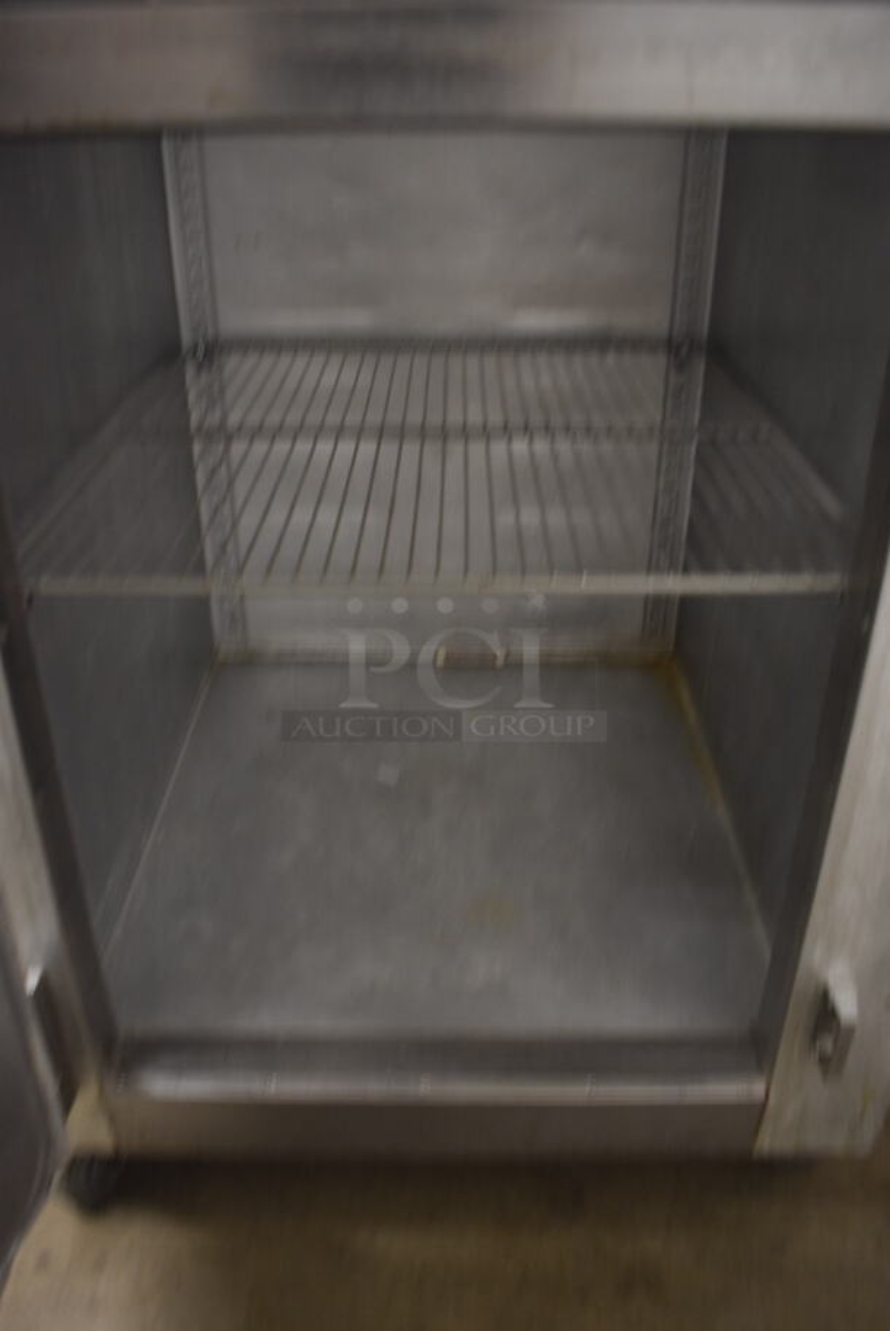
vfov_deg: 61.9
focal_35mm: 30
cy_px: 666
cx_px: 445
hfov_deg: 43.7
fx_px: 1111
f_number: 3.5
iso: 1250
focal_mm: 20
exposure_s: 1/30
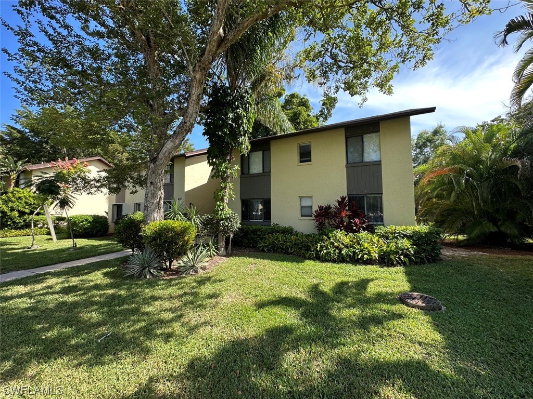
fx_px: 216
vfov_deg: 85.7
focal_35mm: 14
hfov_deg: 102.1
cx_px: 266
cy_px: 200
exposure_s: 1/504
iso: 40
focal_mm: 2.22
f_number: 2.2
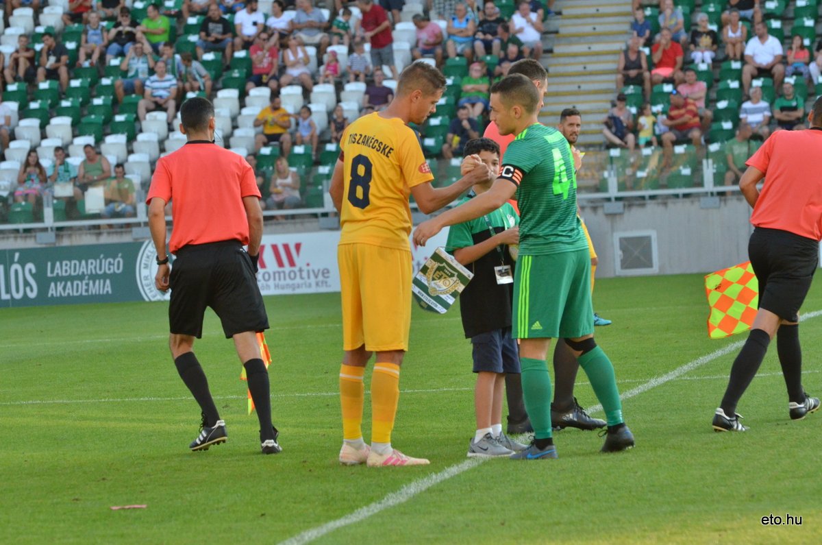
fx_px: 4956
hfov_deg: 9.5
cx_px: 411
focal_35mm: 218
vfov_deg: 6.3
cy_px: 272
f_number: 5.6
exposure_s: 1/2000
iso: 2000
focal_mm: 145
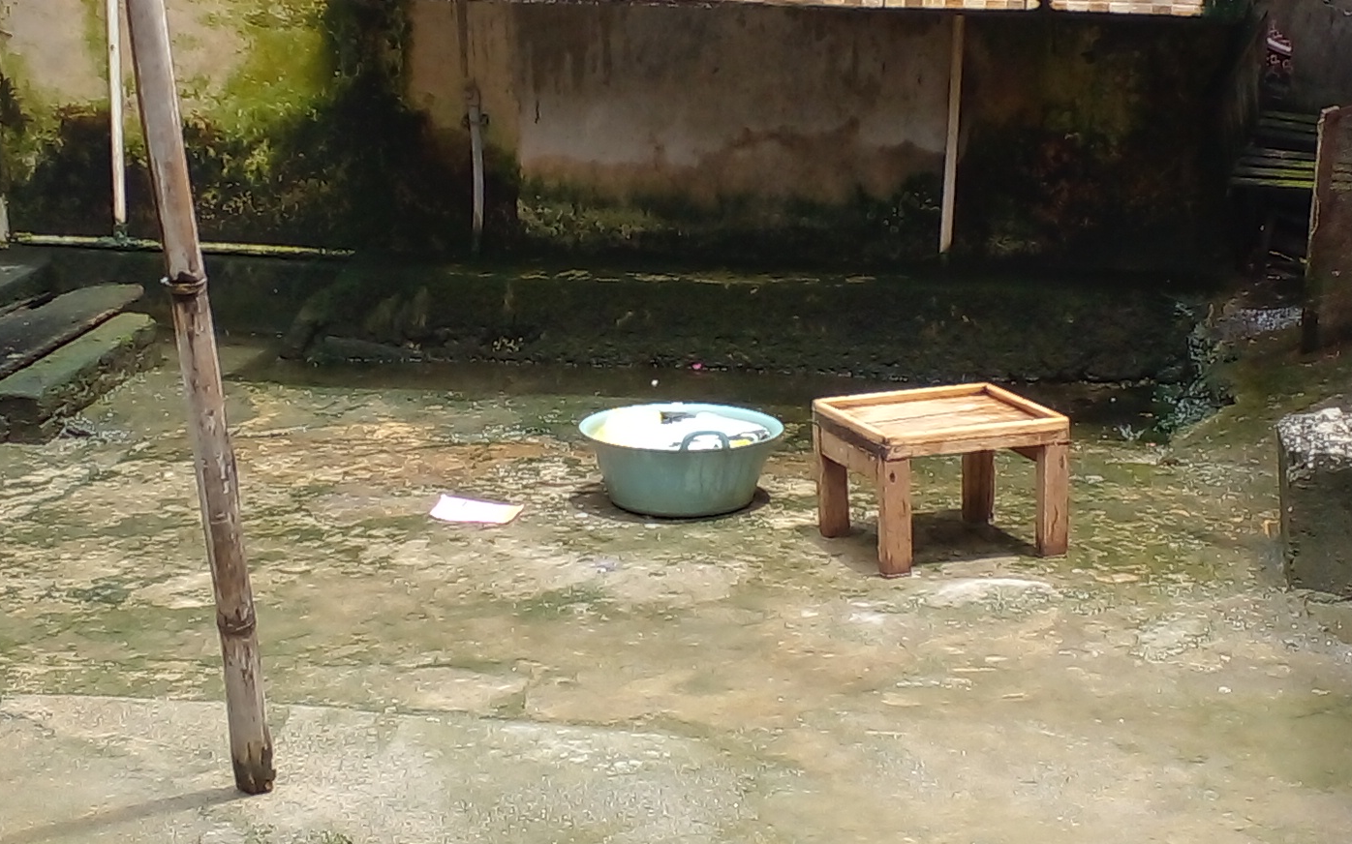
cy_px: 310
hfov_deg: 24.6
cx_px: 576
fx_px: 3095
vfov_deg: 15.5
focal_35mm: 84
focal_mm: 3.6
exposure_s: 1/272
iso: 40
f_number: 1.9
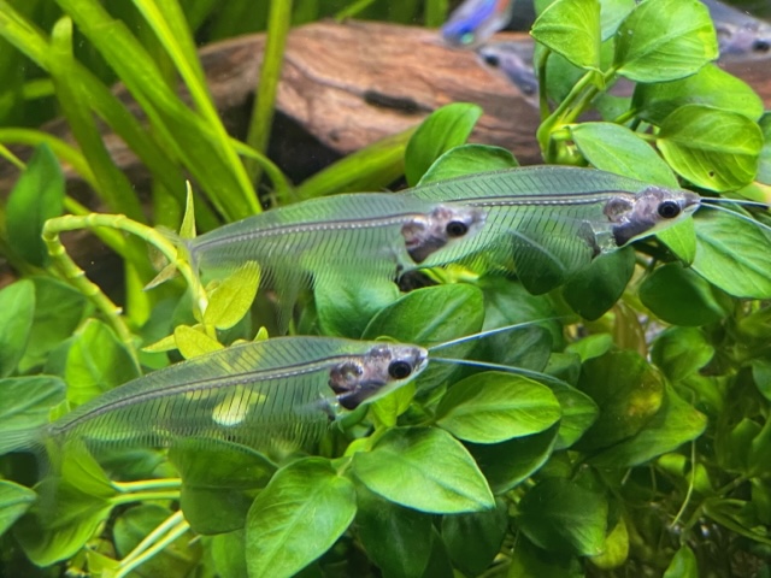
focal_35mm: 52
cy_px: 289
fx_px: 1158
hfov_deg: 36.8
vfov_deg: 28.0
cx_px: 386
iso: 320
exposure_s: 1/50
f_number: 2
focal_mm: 6
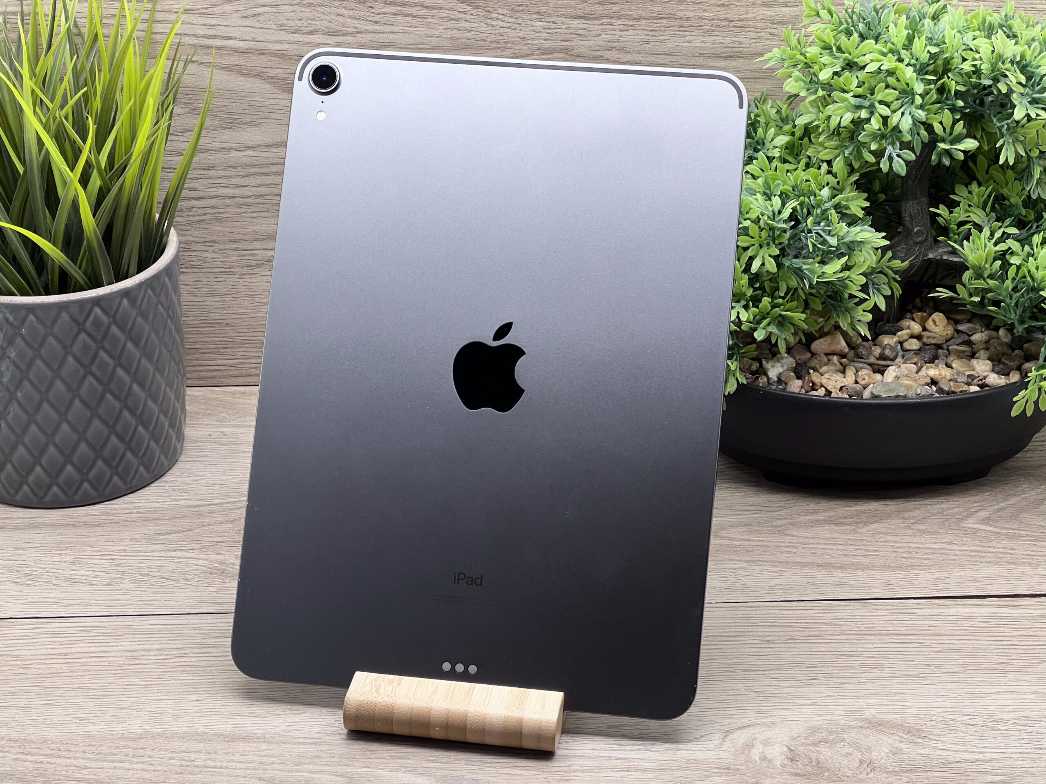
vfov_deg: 19.1
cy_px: 392
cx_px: 523
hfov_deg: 25.3
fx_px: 2327
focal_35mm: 77
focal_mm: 9
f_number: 2.8
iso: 80
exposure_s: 1/100
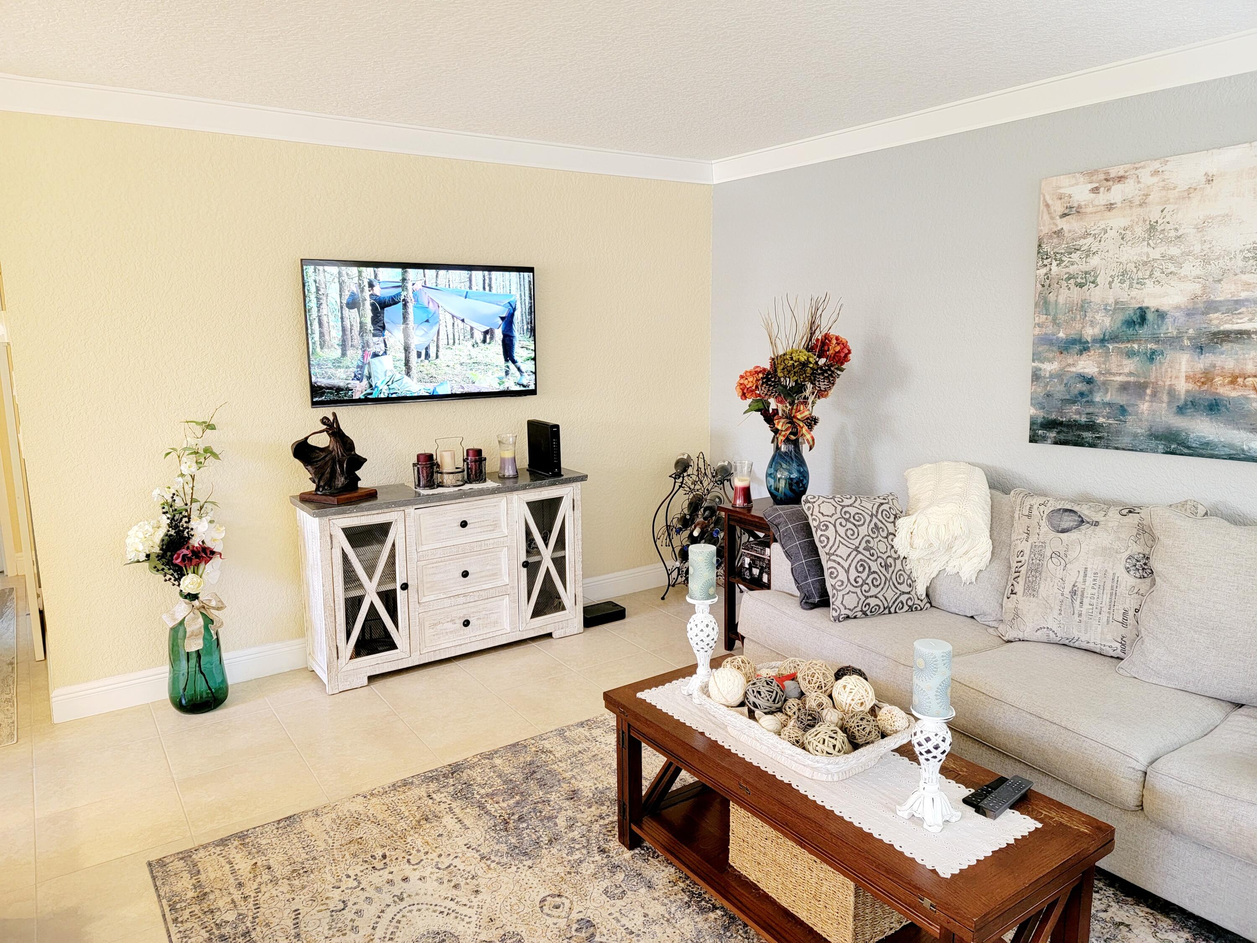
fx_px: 872
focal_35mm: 24
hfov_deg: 71.6
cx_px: 628
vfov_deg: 56.8
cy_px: 472
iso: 200
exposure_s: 1/40
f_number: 1.8
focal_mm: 6.7
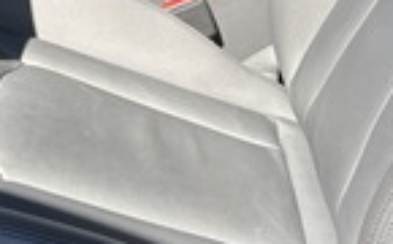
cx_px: 16
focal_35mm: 80
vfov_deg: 16.1
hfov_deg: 24.9
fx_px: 855
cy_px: 56
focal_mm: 5.96
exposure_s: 1/390
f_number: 1.6
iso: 50
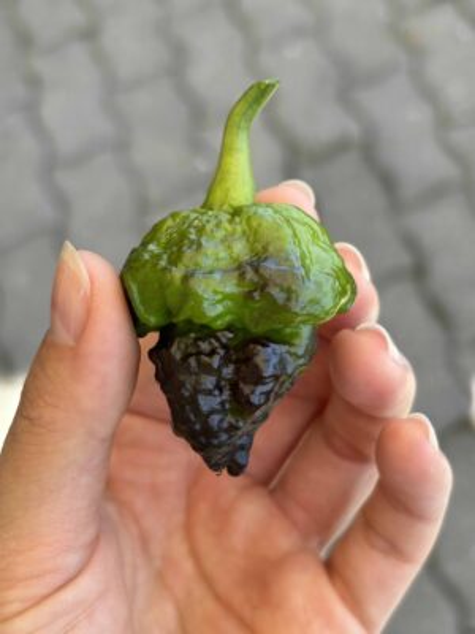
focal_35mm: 52
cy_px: 317
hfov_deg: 28.0
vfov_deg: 36.8
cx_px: 238
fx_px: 951
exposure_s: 1/355
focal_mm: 5.96
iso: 32
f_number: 1.6
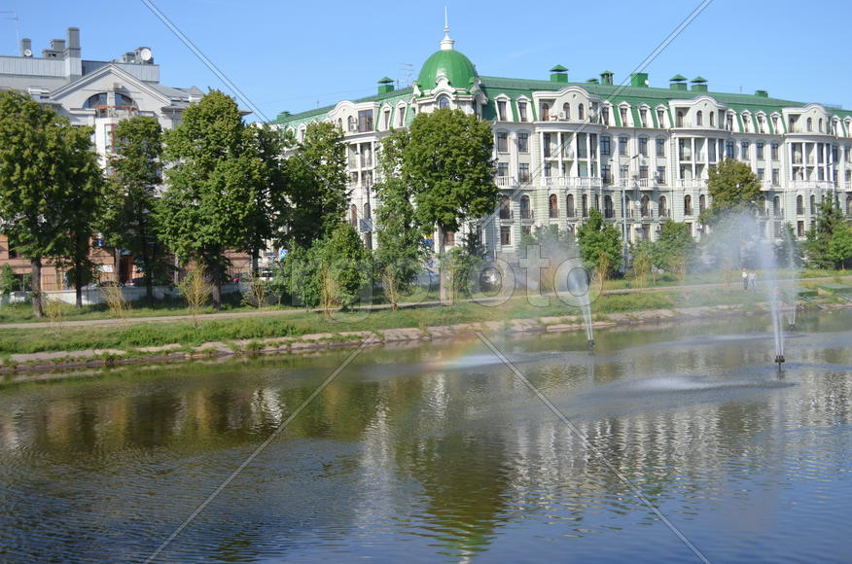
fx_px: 1134
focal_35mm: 48
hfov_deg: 41.2
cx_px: 426
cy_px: 282
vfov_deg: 27.9
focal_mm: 32
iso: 400
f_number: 5.6
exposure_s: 1/1600
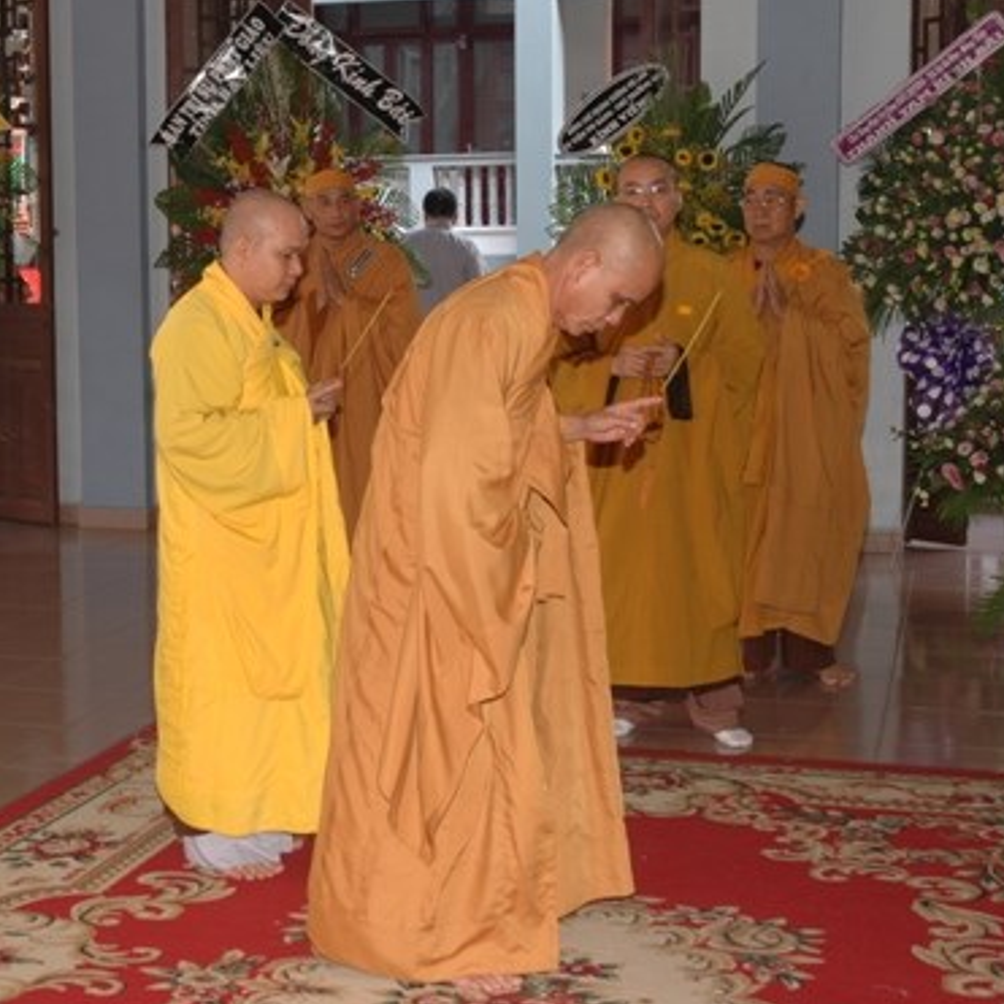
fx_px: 2091
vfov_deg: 27.0
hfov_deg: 26.8
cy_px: 436
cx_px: 300
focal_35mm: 64
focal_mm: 29
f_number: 4
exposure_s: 1/60
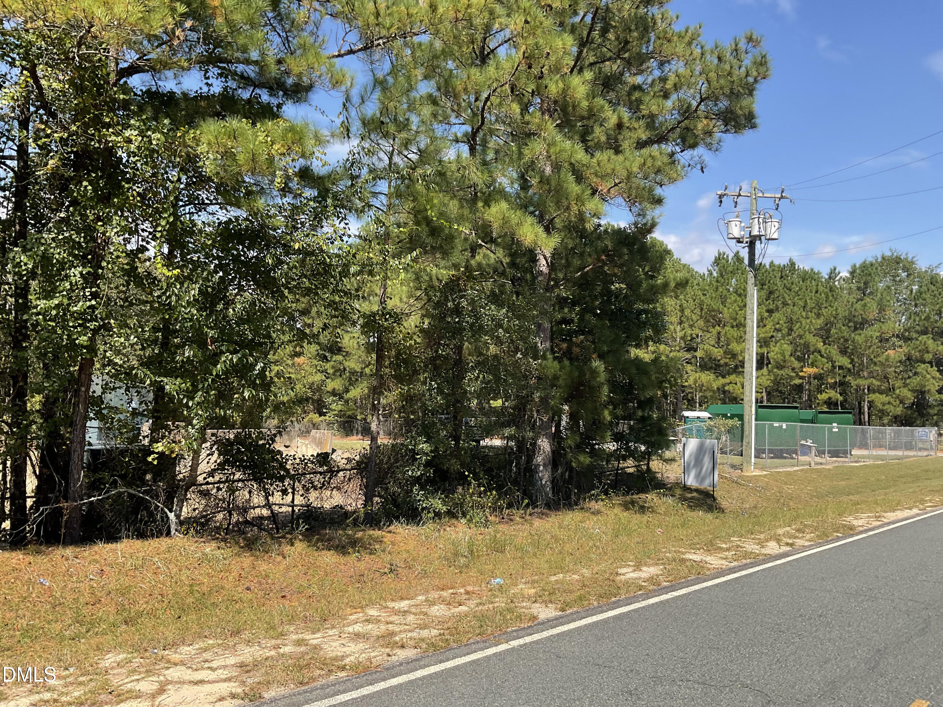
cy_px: 354
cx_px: 472
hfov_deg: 61.7
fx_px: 790
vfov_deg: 48.2
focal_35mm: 29
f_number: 1.8
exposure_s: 1/929
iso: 16
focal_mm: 3
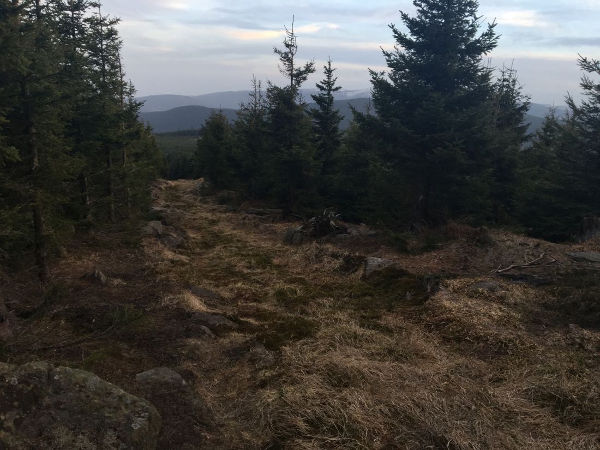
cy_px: 225
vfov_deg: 48.2
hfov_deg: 61.7
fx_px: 503
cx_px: 300
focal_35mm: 29
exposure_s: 1/100
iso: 40
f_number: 2.2
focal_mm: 4.15
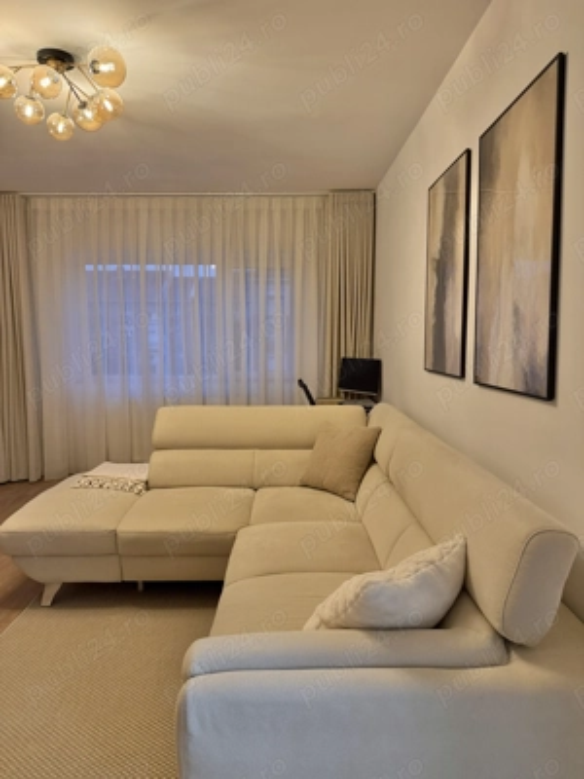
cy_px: 390
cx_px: 292
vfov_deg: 71.6
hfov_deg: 56.8
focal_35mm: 24
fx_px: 540
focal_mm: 6.76
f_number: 1.78
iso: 160
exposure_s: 1/100
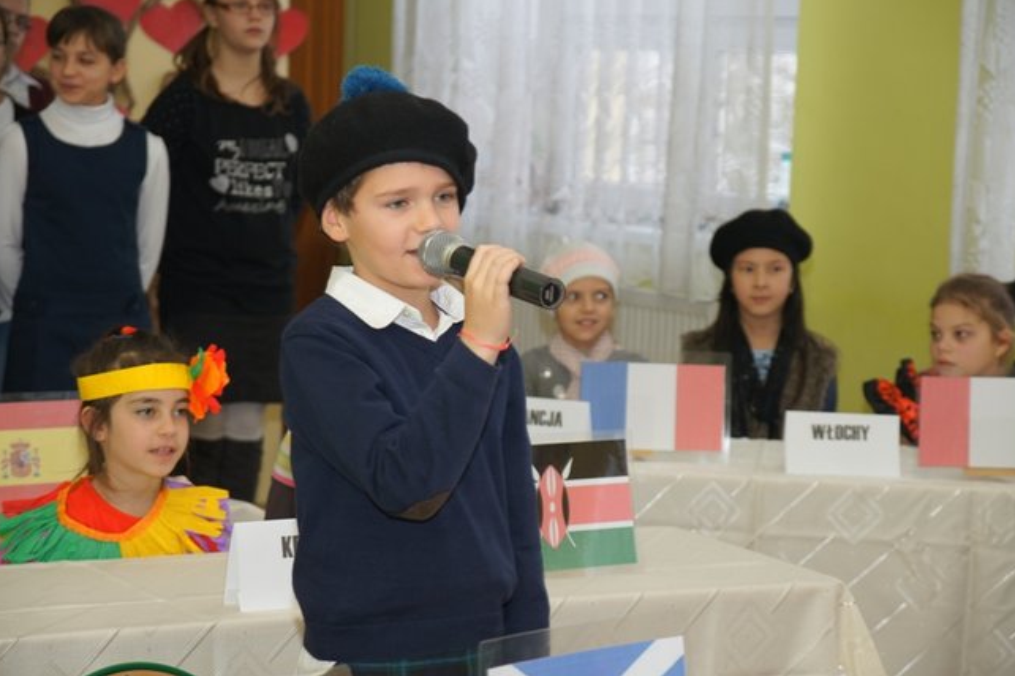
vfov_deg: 15.0
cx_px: 508
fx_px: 2565
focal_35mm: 91
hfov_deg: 22.4
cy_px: 336
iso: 400
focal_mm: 60
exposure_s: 1/100
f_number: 4
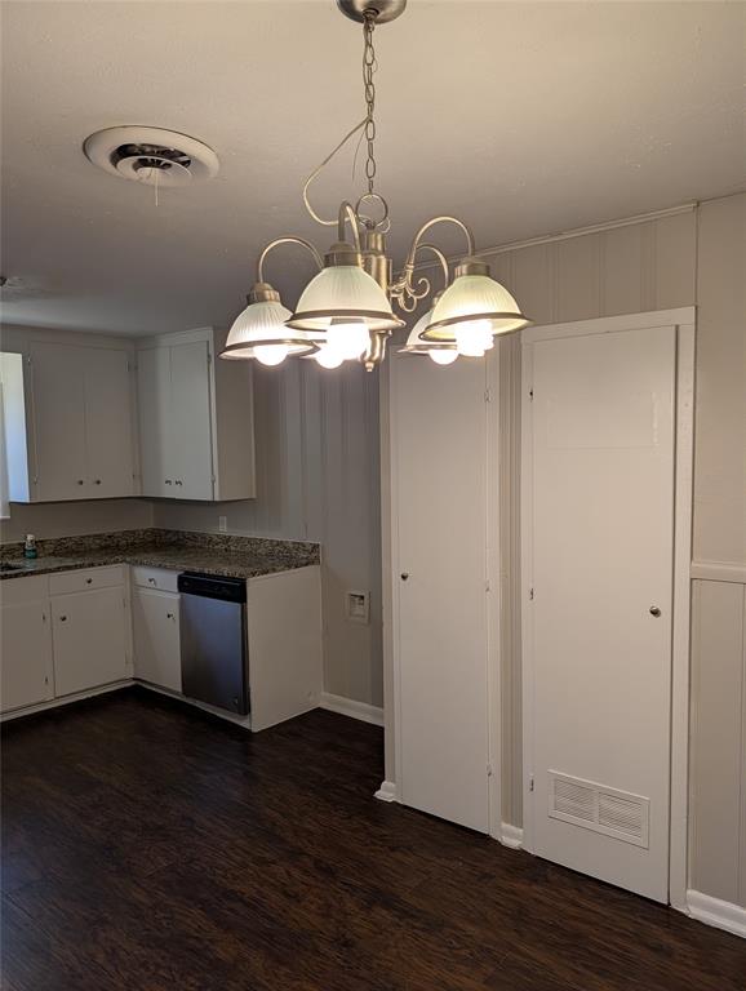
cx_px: 373
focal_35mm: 24
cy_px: 496
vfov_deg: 71.5
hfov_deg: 56.9
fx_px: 688
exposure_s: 1/120
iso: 33
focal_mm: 6.9
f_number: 1.68
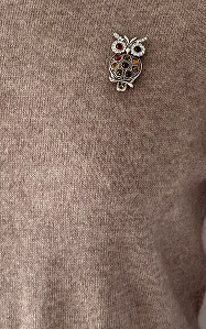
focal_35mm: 102
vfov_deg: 20.3
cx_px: 75
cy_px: 107
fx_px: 916
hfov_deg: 12.8
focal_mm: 6.86
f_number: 1.78
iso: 125
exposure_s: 1/90
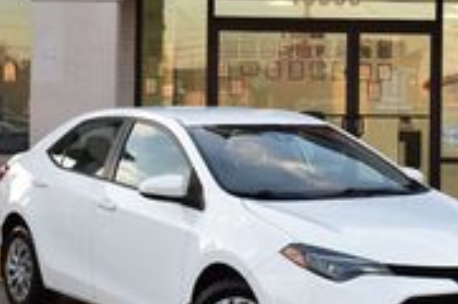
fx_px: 1181
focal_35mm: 93
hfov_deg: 21.7
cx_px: 359
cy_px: 119
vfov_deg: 14.6
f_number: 8
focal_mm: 28
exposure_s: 1/60
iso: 400
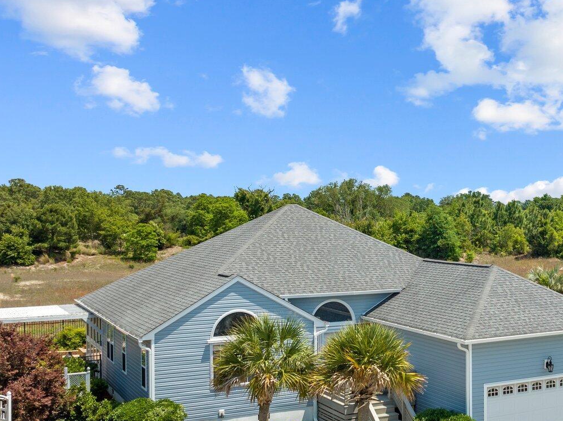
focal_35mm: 49
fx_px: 796
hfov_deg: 37.3
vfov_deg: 29.3
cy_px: 299
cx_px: 464
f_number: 2.8
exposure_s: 1/500
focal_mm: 12.29
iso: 100
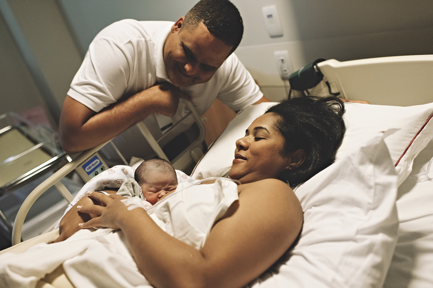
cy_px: 144
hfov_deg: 54.5
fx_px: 421
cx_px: 216
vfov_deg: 37.8
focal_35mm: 35
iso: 2500
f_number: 2.5
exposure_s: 1/400
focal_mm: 35
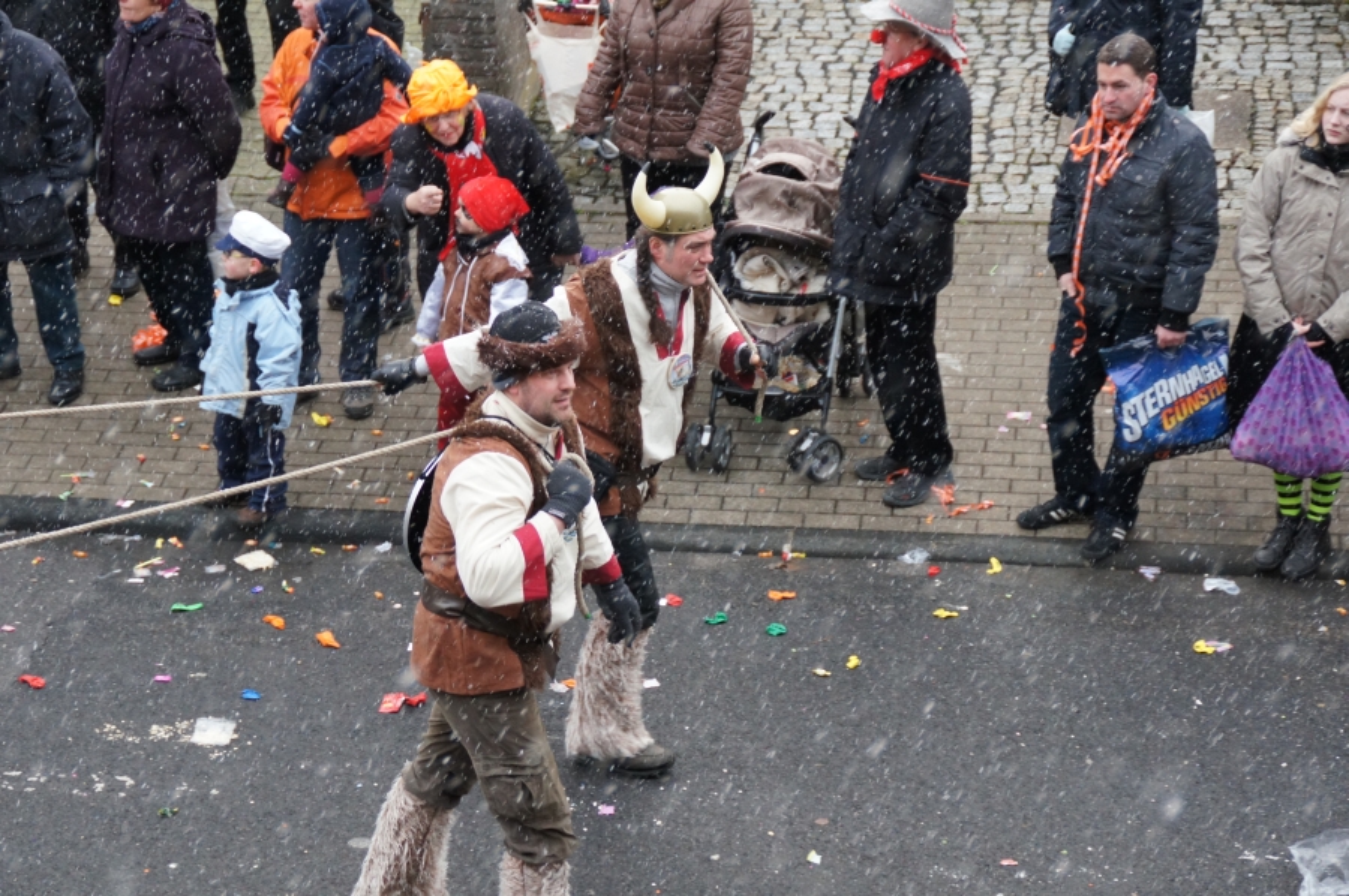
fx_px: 4211
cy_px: 448
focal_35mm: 112
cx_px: 674
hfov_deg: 18.2
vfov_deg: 12.2
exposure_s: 1/100
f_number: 5.6
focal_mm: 75
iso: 1600
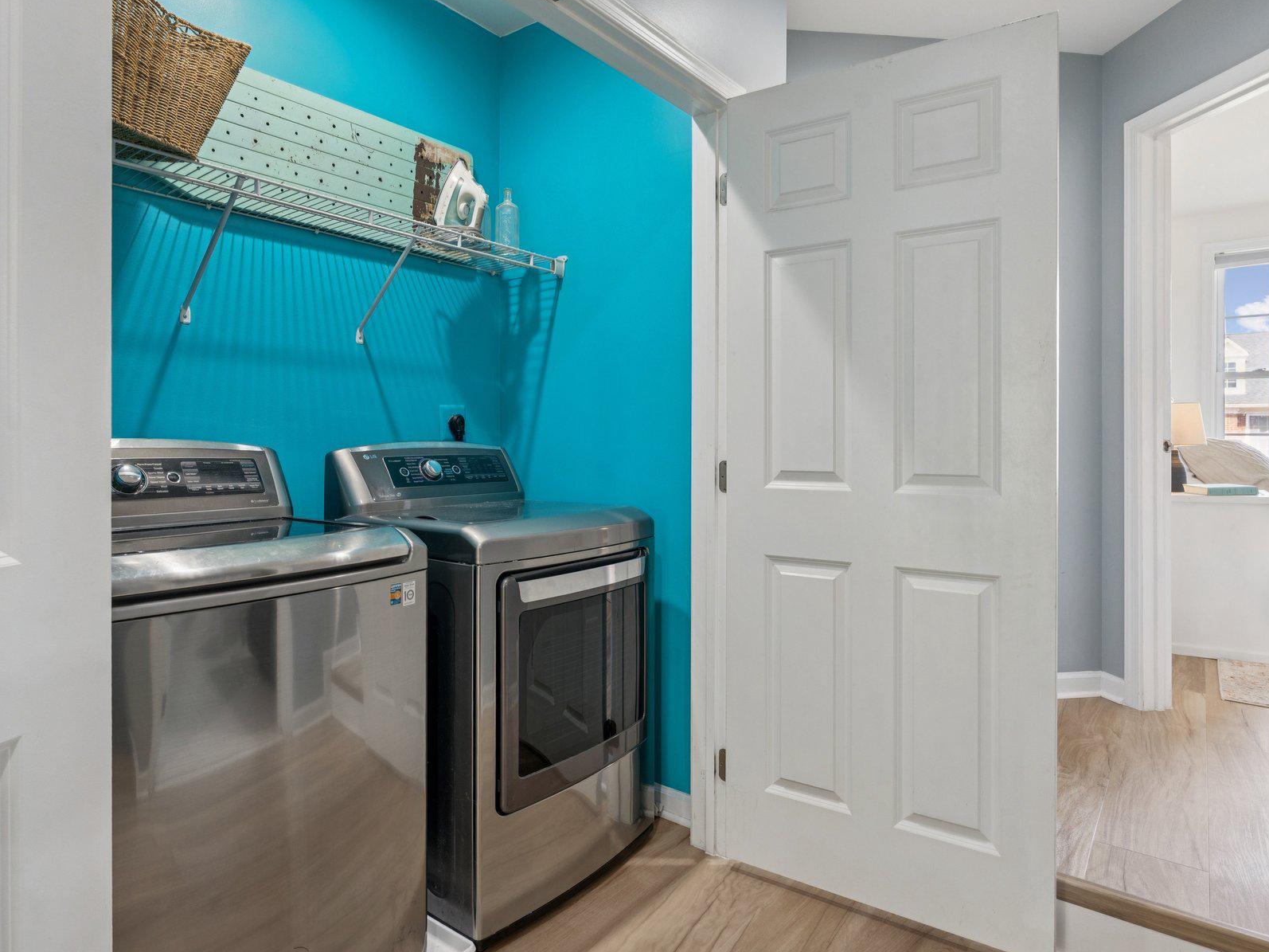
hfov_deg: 79.0
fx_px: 770
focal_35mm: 21
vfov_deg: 63.4
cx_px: 611
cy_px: 451
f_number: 8
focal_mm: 17
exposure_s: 1/8
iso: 400
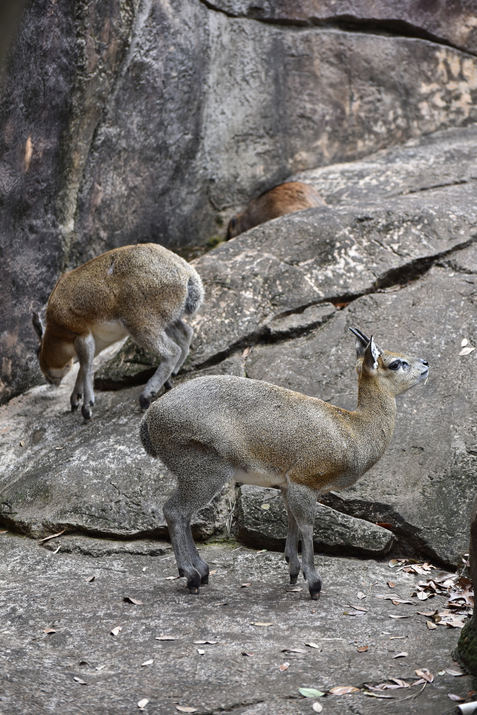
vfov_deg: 17.6
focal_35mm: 116
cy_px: 358
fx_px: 2304
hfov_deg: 11.8
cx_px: 238
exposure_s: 1/250
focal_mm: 116
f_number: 4.8
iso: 560
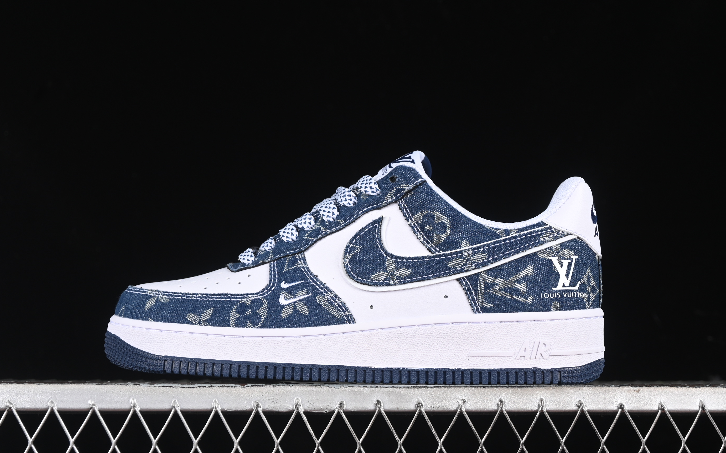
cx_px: 364
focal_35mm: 77
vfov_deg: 16.9
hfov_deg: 26.8
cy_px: 232
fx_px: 1523
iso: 160
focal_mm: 50
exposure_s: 1/60
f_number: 6.3
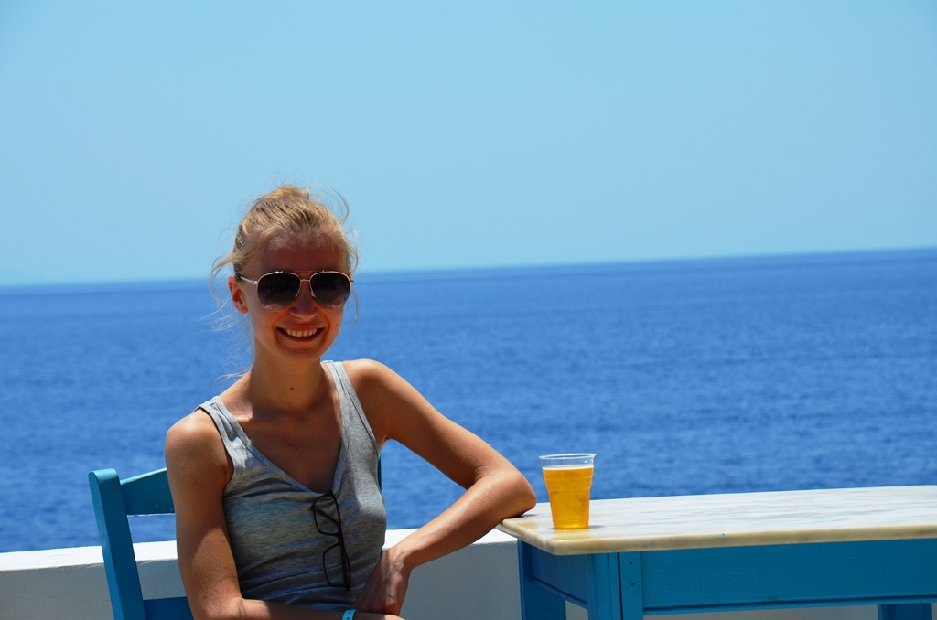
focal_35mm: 158
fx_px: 4090
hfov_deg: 13.1
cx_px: 468
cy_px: 310
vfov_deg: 8.7
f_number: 10
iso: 100
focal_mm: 105
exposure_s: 1/400
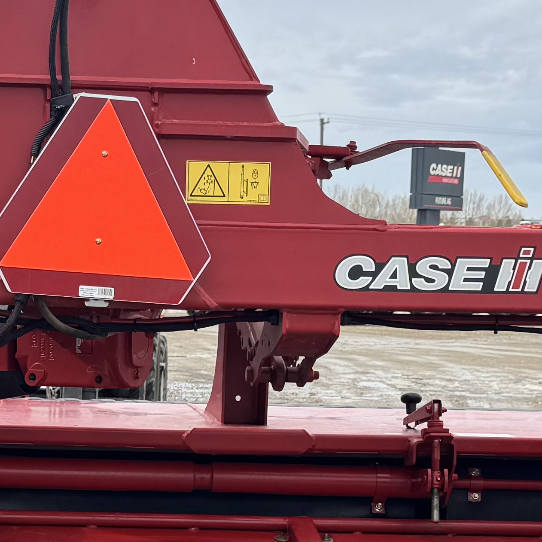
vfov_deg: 17.8
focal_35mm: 96
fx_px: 1701
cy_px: 500
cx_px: 109
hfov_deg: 18.0
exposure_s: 1/3413
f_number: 1.78
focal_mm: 6.76
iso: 80
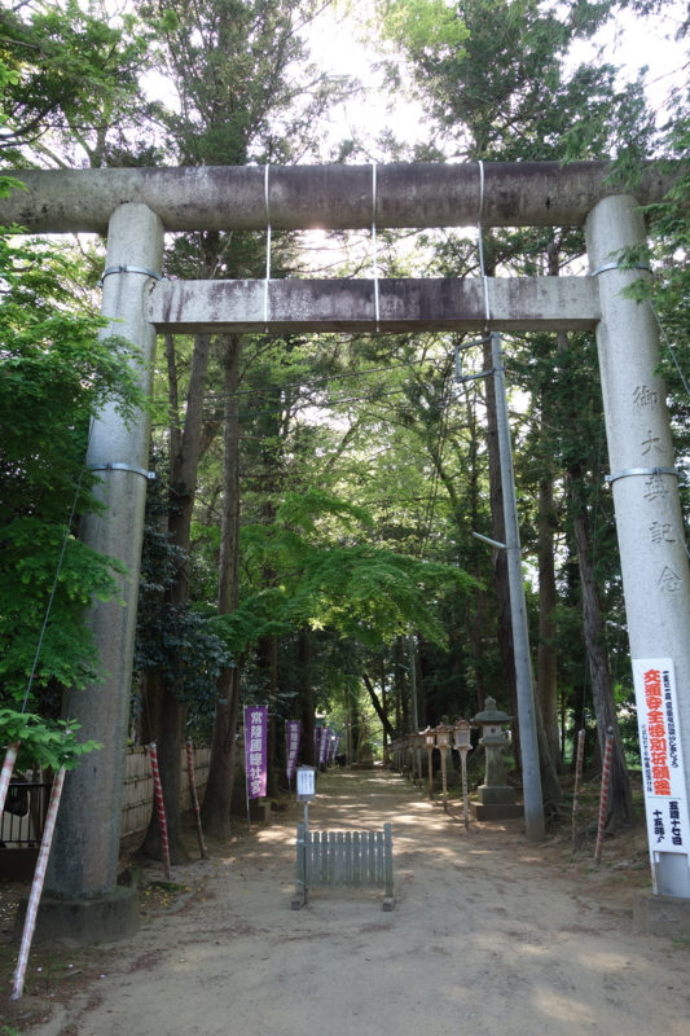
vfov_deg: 65.5
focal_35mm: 28
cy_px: 518
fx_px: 805
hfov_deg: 46.4
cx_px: 345
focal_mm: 10.4
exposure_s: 1/125
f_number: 3.2
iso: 160
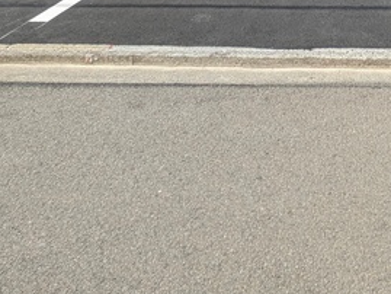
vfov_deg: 22.8
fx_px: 565
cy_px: -164
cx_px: 345
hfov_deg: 36.1
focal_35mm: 50
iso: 49
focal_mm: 1.83
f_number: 2.2
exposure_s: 1/724
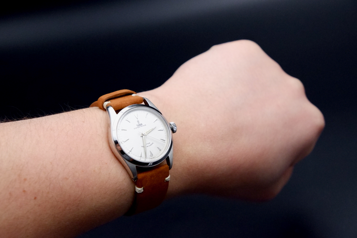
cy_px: 119
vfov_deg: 22.6
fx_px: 595
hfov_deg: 33.4
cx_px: 178
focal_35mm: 60
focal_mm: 40.7
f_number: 6.4
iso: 6400
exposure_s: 1/4000
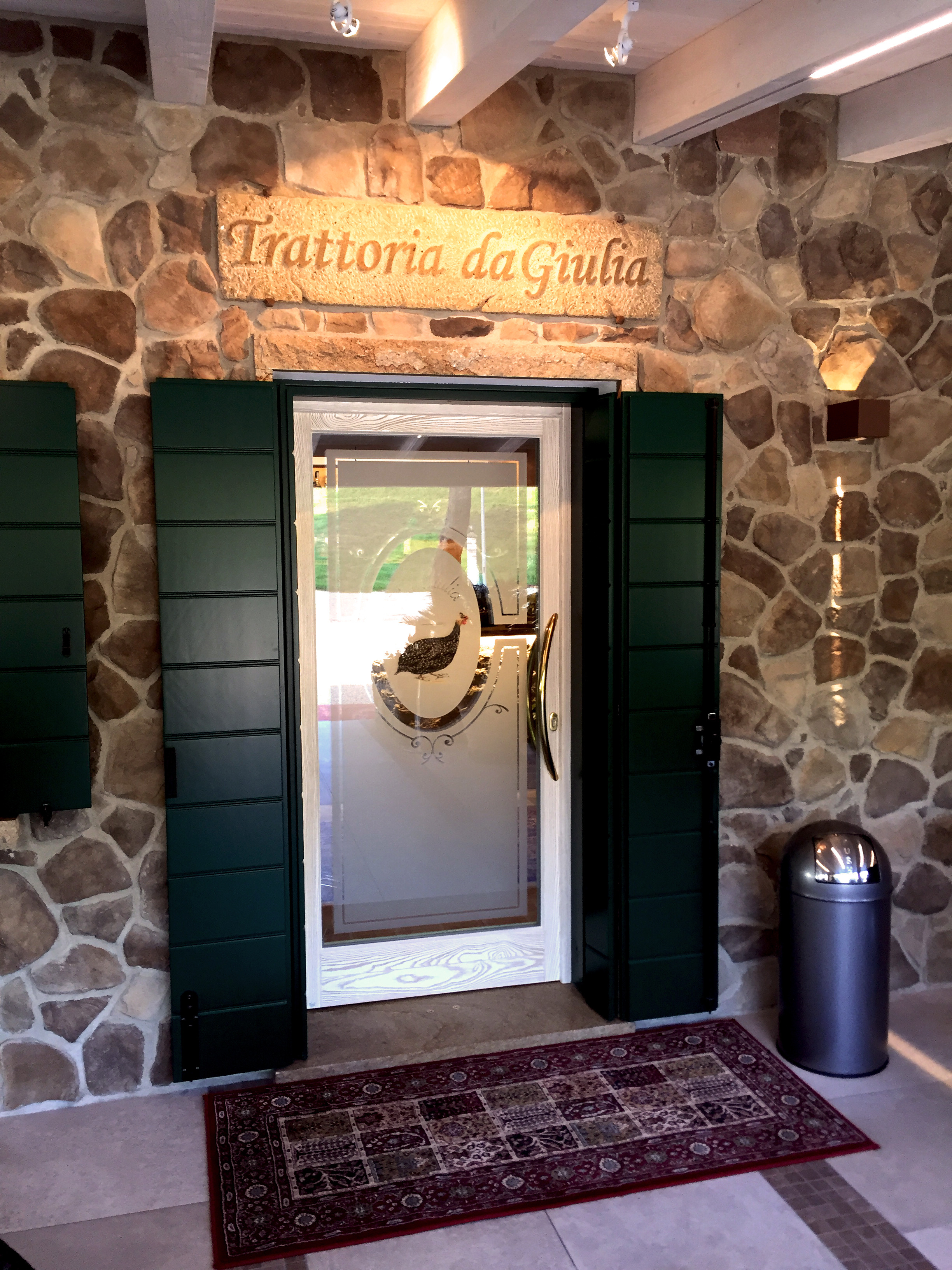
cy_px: 635
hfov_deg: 48.2
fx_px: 1063
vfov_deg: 61.7
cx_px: 476
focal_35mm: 29
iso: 50
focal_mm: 4.15
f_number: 2.2
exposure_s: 1/33
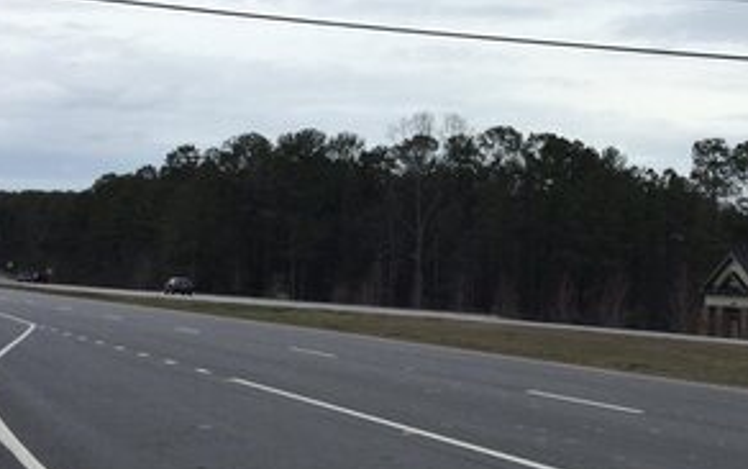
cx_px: 502
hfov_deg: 28.4
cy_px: 179
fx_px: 1469
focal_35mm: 72
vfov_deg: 18.1
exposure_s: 1/1131
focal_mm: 3.3
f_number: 2.4
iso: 25
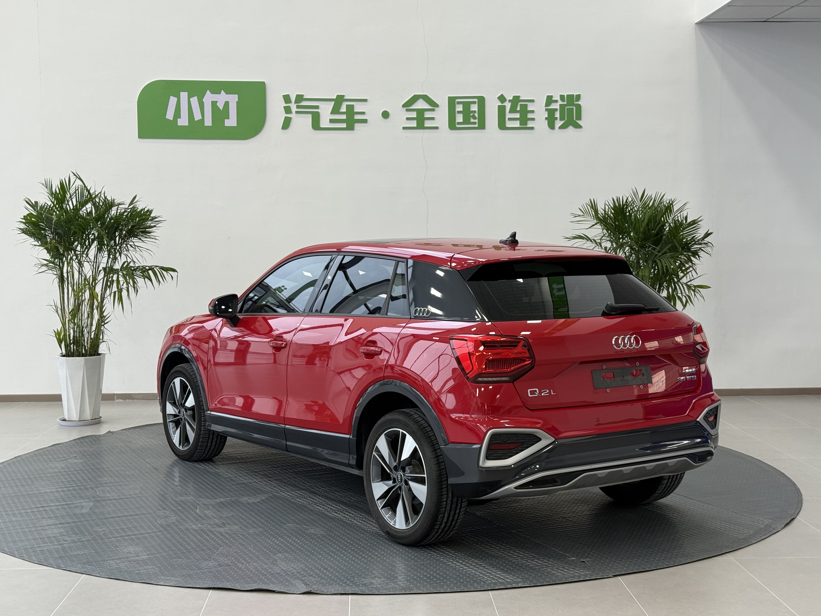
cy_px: 308
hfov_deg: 39.7
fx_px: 1138
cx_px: 410
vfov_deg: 30.3
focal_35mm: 48
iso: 100
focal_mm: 6.76
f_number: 1.78
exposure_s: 1/104
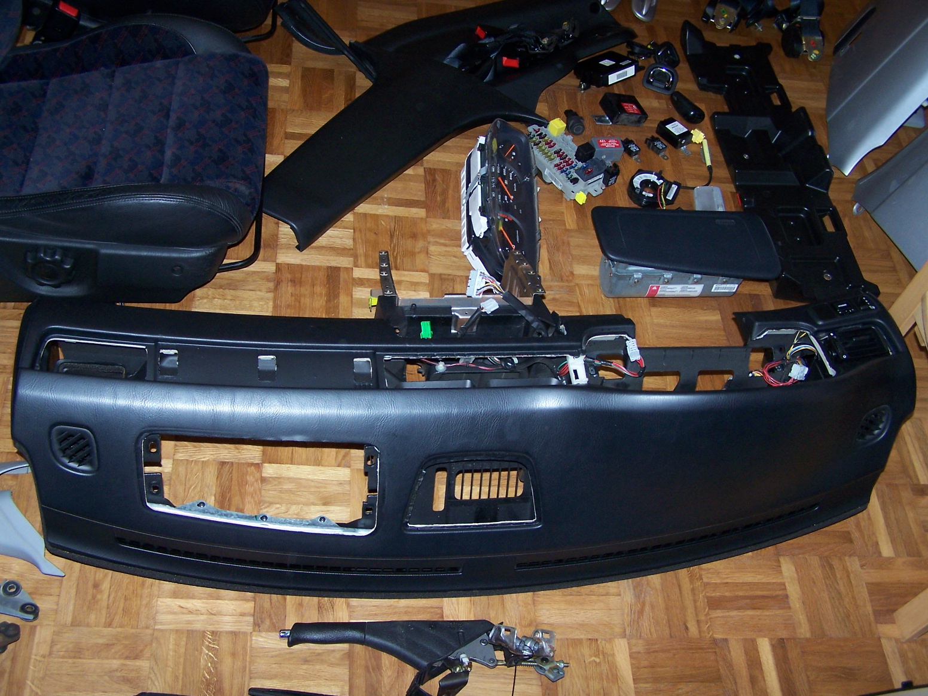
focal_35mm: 38
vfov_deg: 37.7
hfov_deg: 49.0
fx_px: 1019
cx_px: 464
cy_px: 348
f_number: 2.8
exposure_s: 1/60
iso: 140
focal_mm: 6.3
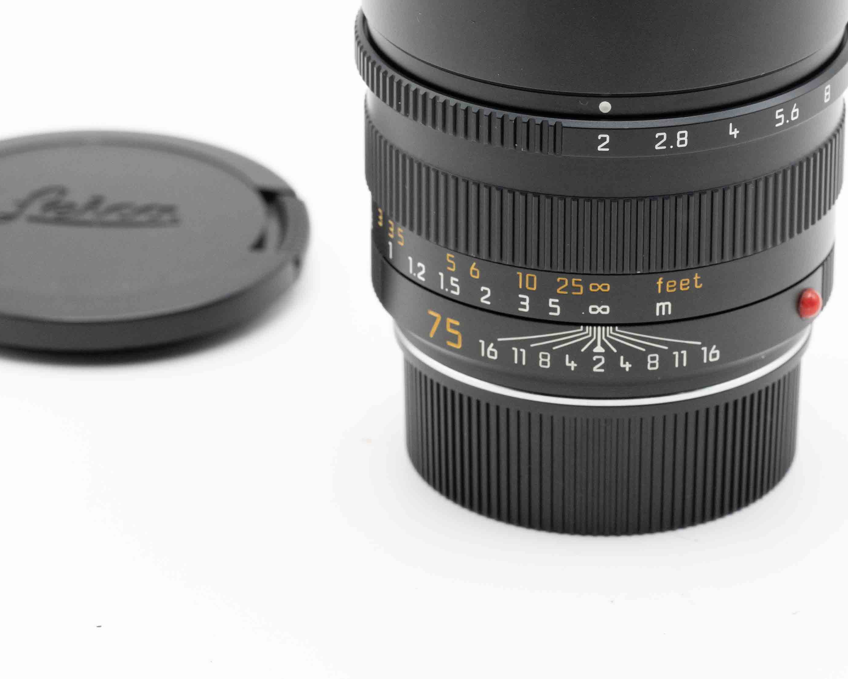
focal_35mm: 182
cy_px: 171
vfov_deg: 8.5
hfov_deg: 10.6
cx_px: 608
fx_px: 4568
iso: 3200
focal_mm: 90
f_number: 11
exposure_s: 1/200
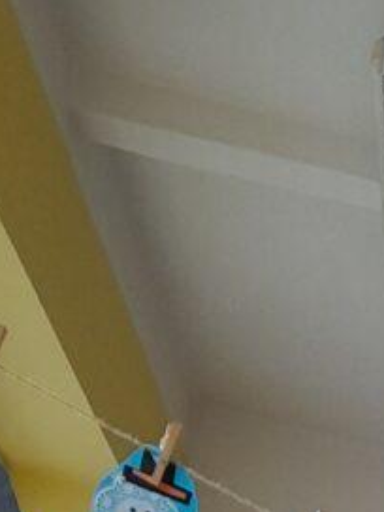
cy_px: 1261
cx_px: 516
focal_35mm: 147
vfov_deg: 11.1
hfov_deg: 9.9
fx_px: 2174
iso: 160
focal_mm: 4.6
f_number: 2
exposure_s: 1/50
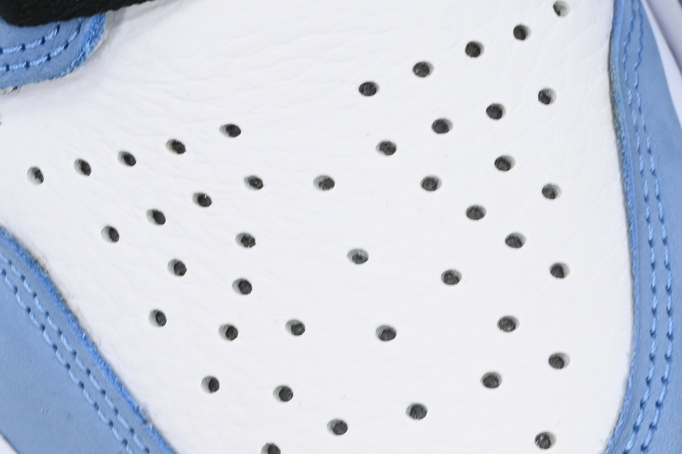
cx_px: 718
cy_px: 305
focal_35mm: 240
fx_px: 4544
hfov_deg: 8.5
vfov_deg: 5.7
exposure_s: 1/6
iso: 100
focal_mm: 70
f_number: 13
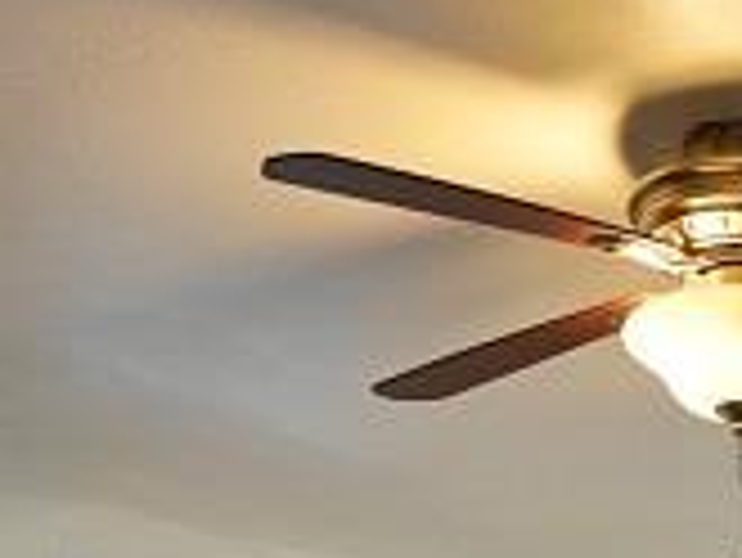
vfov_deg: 15.1
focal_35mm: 86
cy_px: 983
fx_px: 1845
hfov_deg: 21.2
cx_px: 886
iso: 500
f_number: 4
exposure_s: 1/160
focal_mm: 16
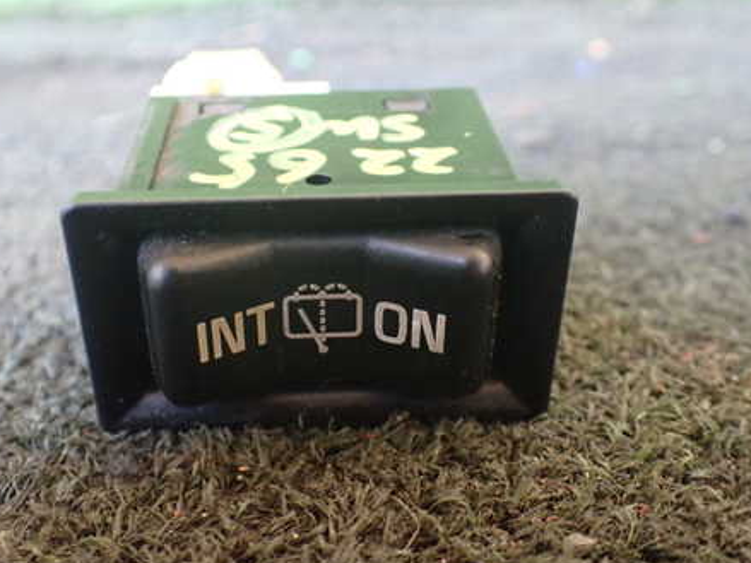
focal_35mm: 41
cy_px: 272
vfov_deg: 35.1
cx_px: 322
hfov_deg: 45.7
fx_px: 889
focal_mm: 5.4
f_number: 2.3
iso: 1000
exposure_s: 1/30
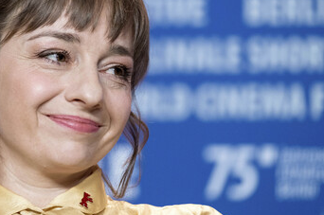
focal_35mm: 277
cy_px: 95
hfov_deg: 7.4
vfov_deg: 4.9
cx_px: 135
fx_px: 2489
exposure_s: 1/250
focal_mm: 140
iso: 2000
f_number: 2.8
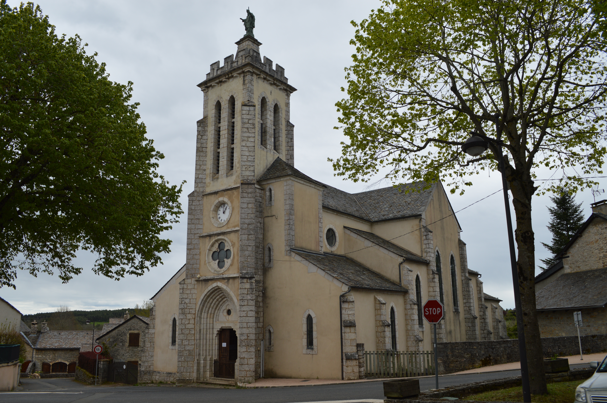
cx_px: 304
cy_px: 202
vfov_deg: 47.8
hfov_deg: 67.4
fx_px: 455
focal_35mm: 27
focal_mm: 18
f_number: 8
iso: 100
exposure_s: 1/250
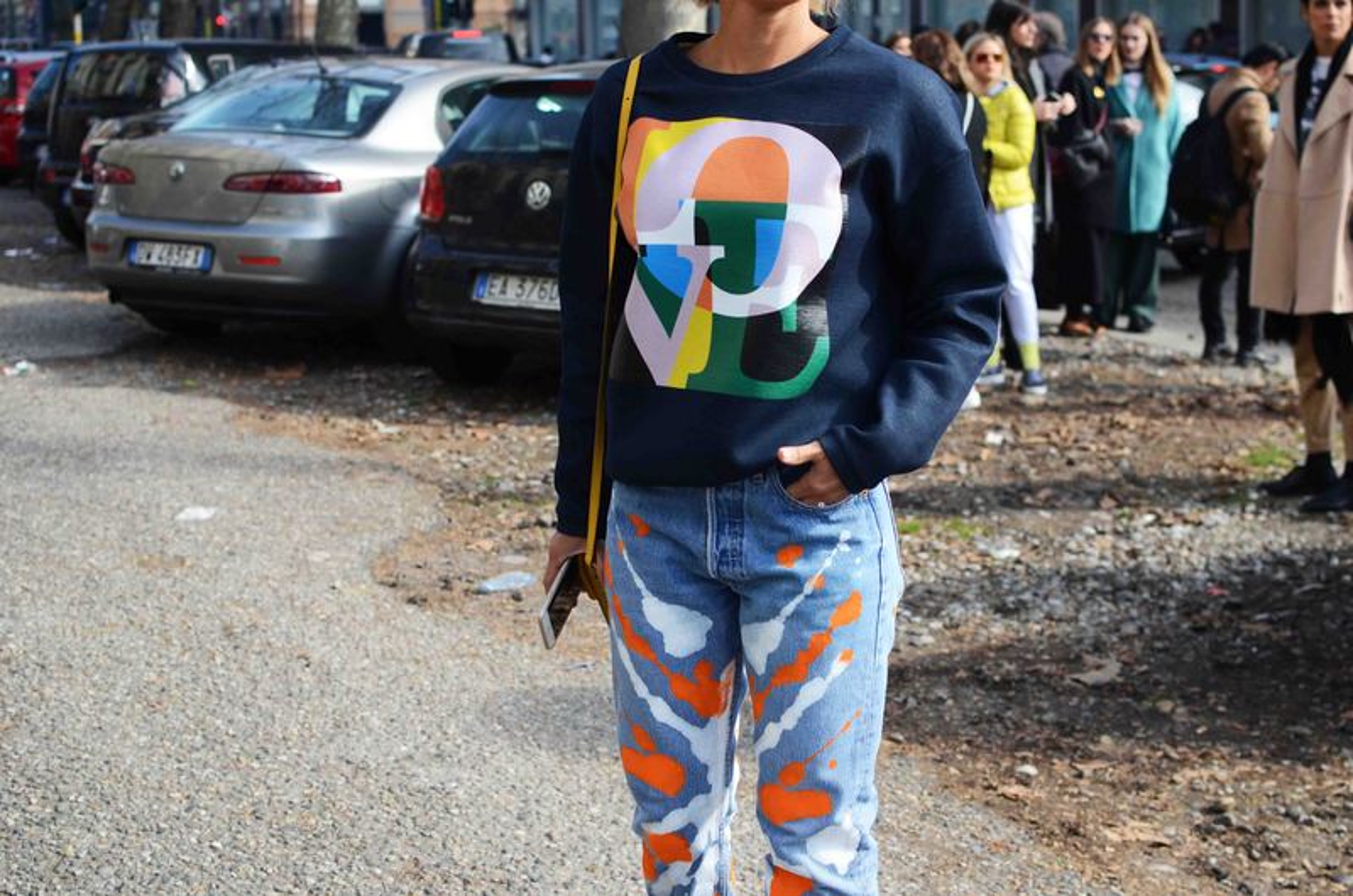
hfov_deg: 37.9
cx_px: 676
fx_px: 1969
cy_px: 448
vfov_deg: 25.6
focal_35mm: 52
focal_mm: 35
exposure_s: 1/800
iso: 200
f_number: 3.2
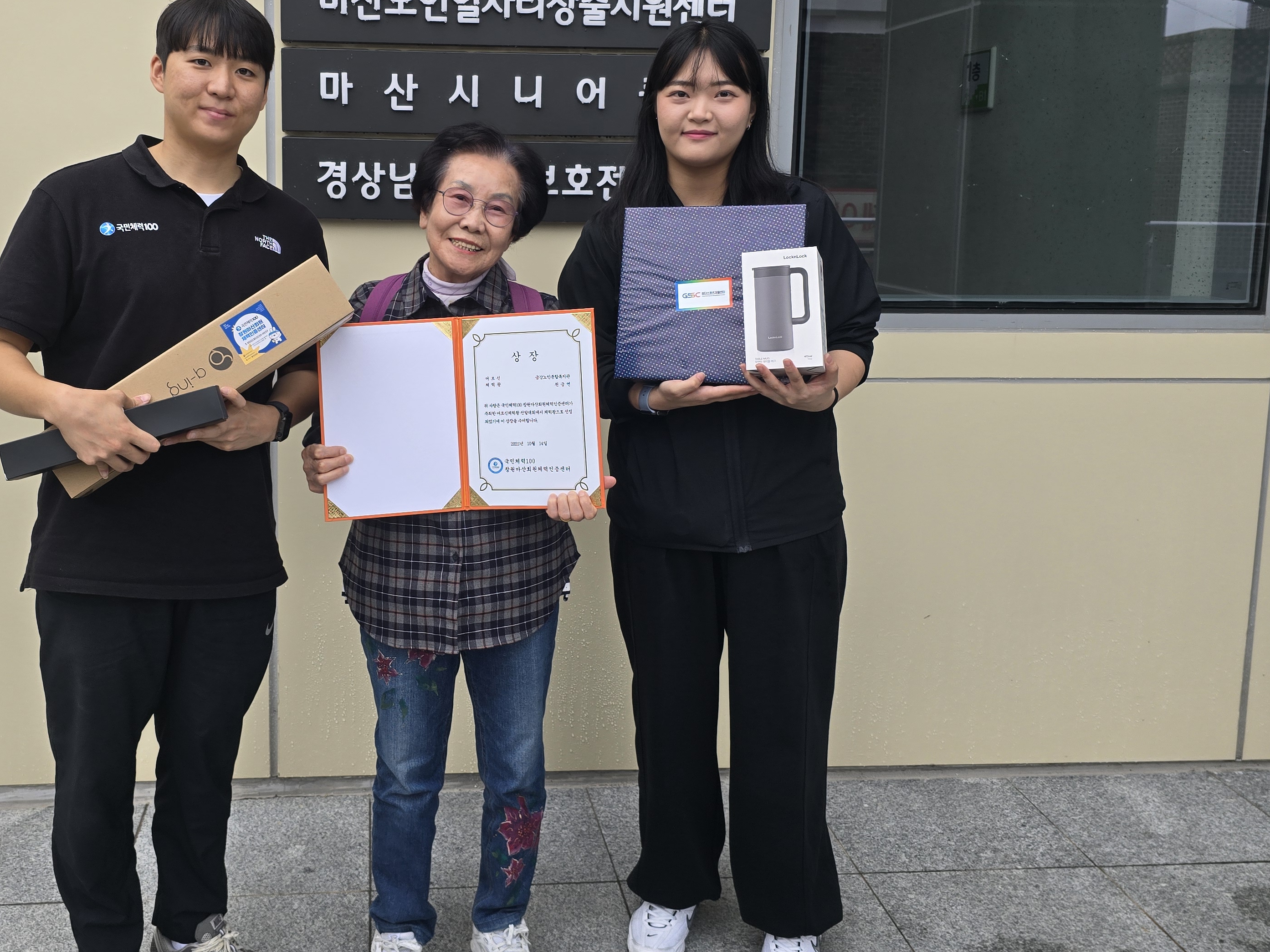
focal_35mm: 33
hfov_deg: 54.4
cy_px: 357
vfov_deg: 42.6
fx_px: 1211
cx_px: 443
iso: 25
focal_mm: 6.3
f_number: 1.7
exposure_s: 1/180
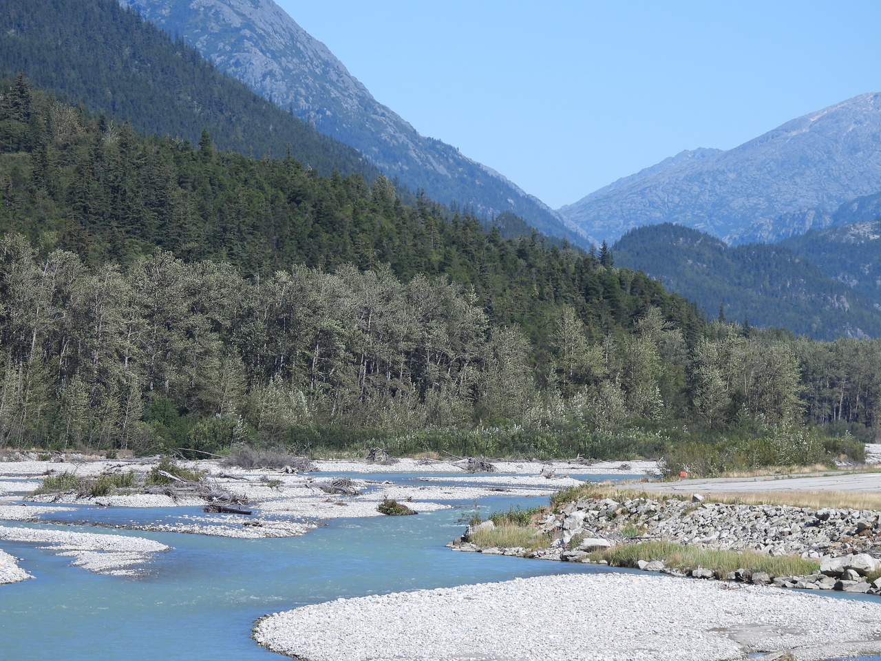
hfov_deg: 10.7
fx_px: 4708
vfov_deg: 8.0
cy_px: 330
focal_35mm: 185
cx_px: 440
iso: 100
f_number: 4.5
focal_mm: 33
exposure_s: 1/640
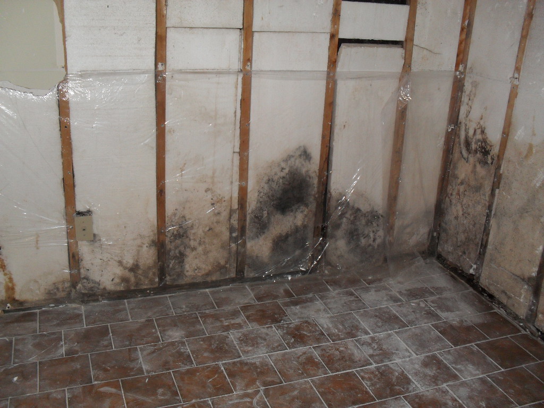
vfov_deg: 40.7
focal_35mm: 35
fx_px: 550
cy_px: 204
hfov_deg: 52.6
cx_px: 272
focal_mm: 6.3
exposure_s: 1/45
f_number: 3.2
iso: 200
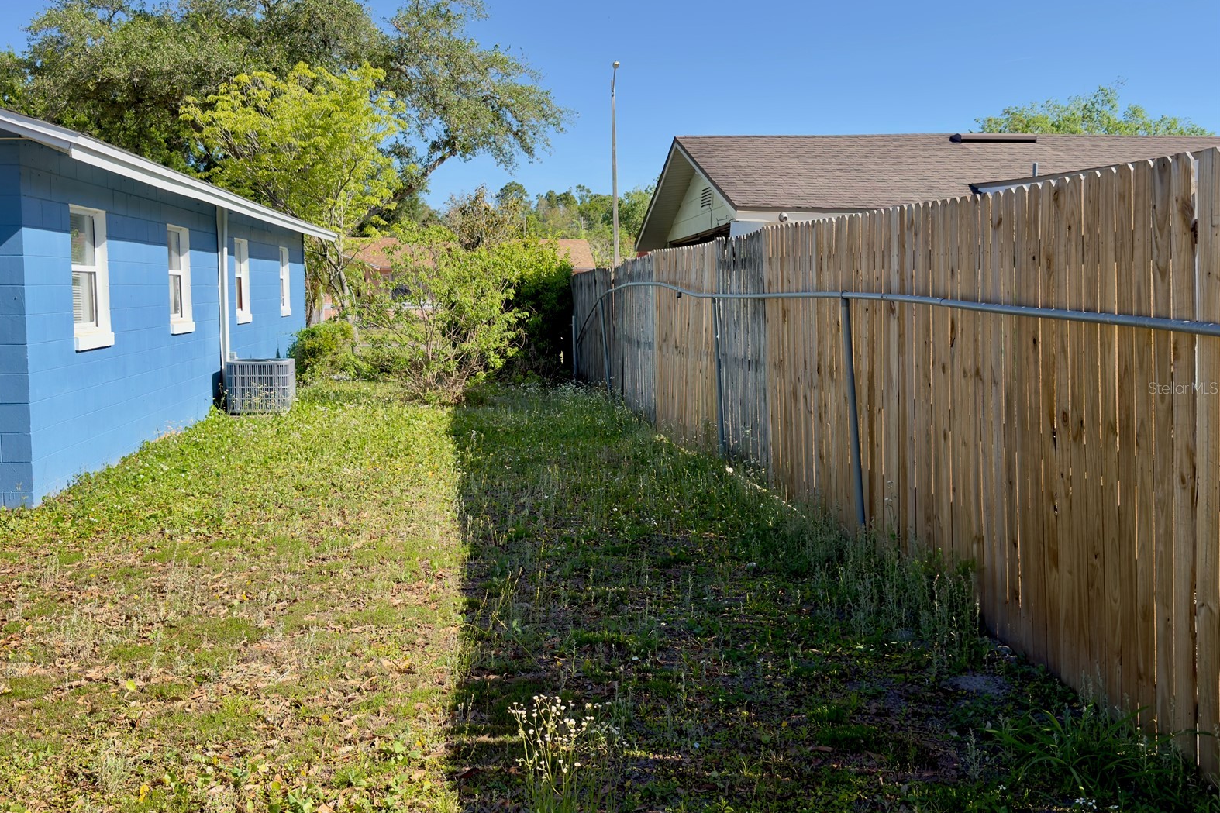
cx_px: 601
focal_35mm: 37
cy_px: 388
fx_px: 1254
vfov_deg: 35.9
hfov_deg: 51.9
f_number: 1.78
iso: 64
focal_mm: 6.76
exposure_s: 1/2445
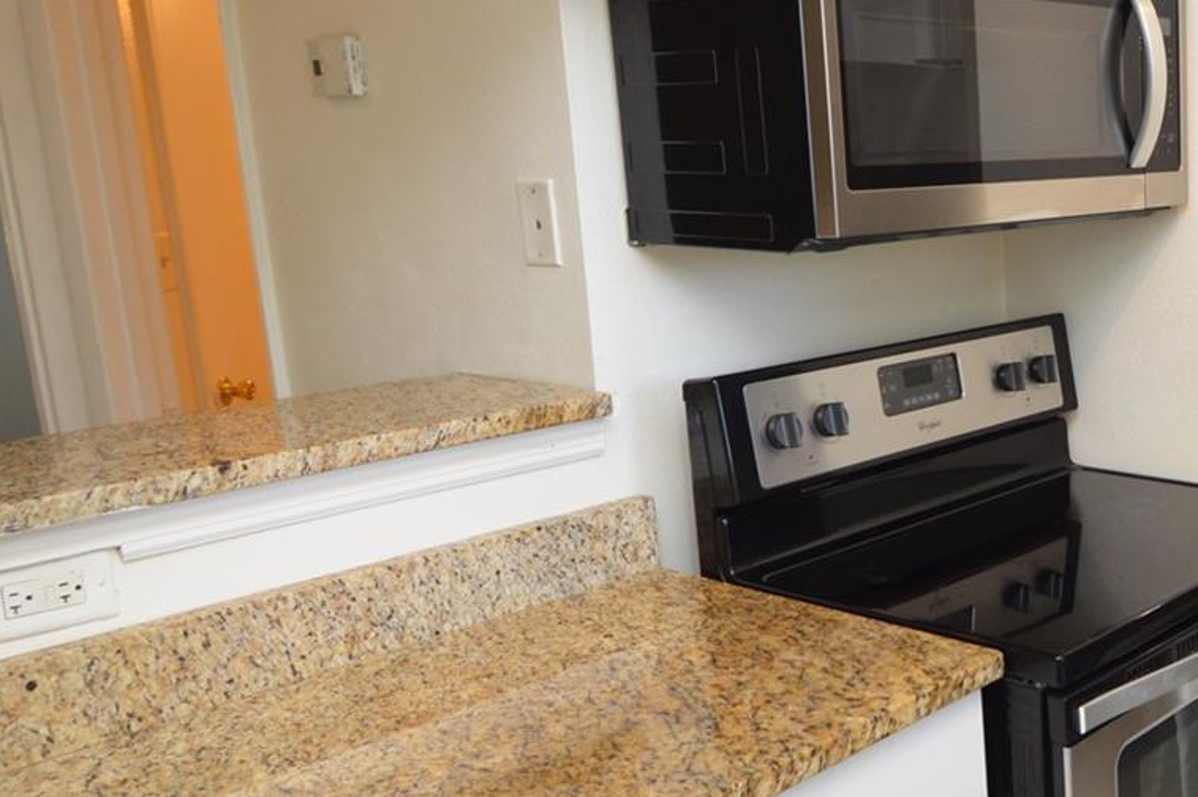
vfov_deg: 35.0
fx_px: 1263
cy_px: 445
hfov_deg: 44.2
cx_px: 1165
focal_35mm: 38
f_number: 4
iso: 400
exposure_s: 1/60
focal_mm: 12
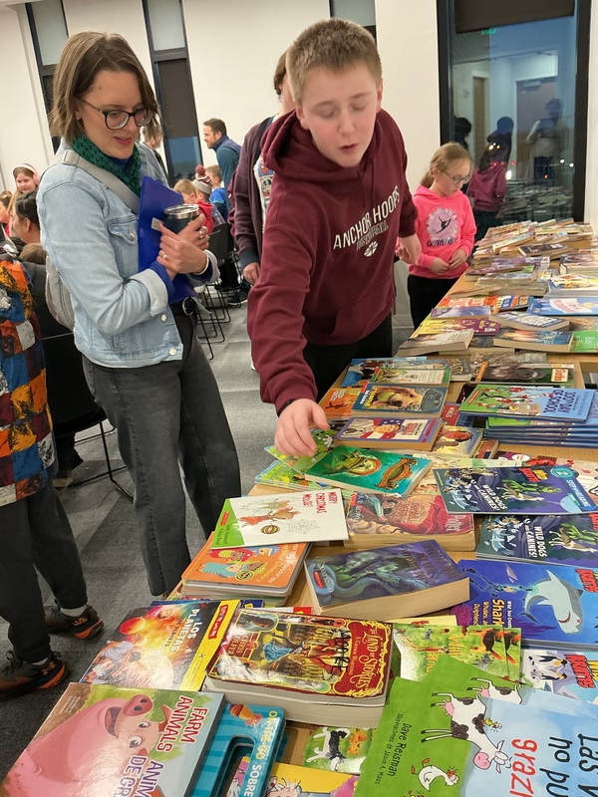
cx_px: 299
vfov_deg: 61.7
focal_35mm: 29
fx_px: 668
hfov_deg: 48.2
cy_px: 398
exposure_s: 1/60
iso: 125
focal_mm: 3
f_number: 1.8
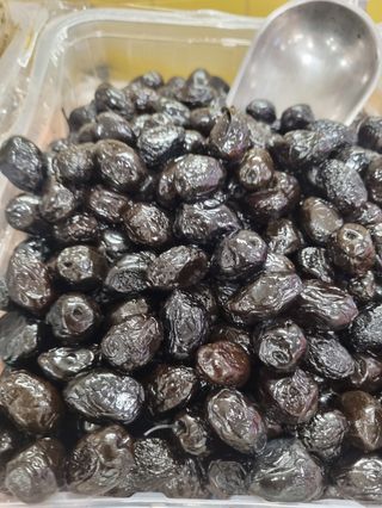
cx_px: 191
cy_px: 254
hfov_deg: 53.1
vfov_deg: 67.3
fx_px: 382
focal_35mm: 26
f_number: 1.8
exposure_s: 1/50
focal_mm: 5.4
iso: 500
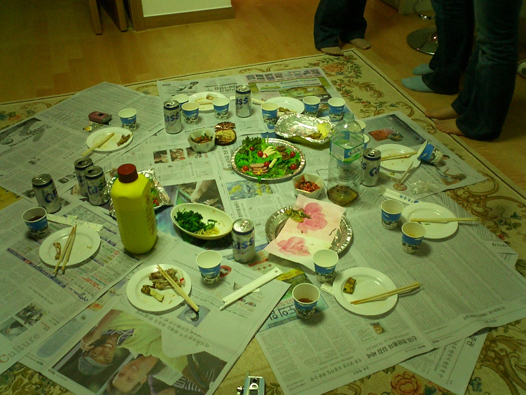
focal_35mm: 37
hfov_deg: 50.1
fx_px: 562
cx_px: 263
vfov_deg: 38.7
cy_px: 198
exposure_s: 1/20
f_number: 3.5
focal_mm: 5.6
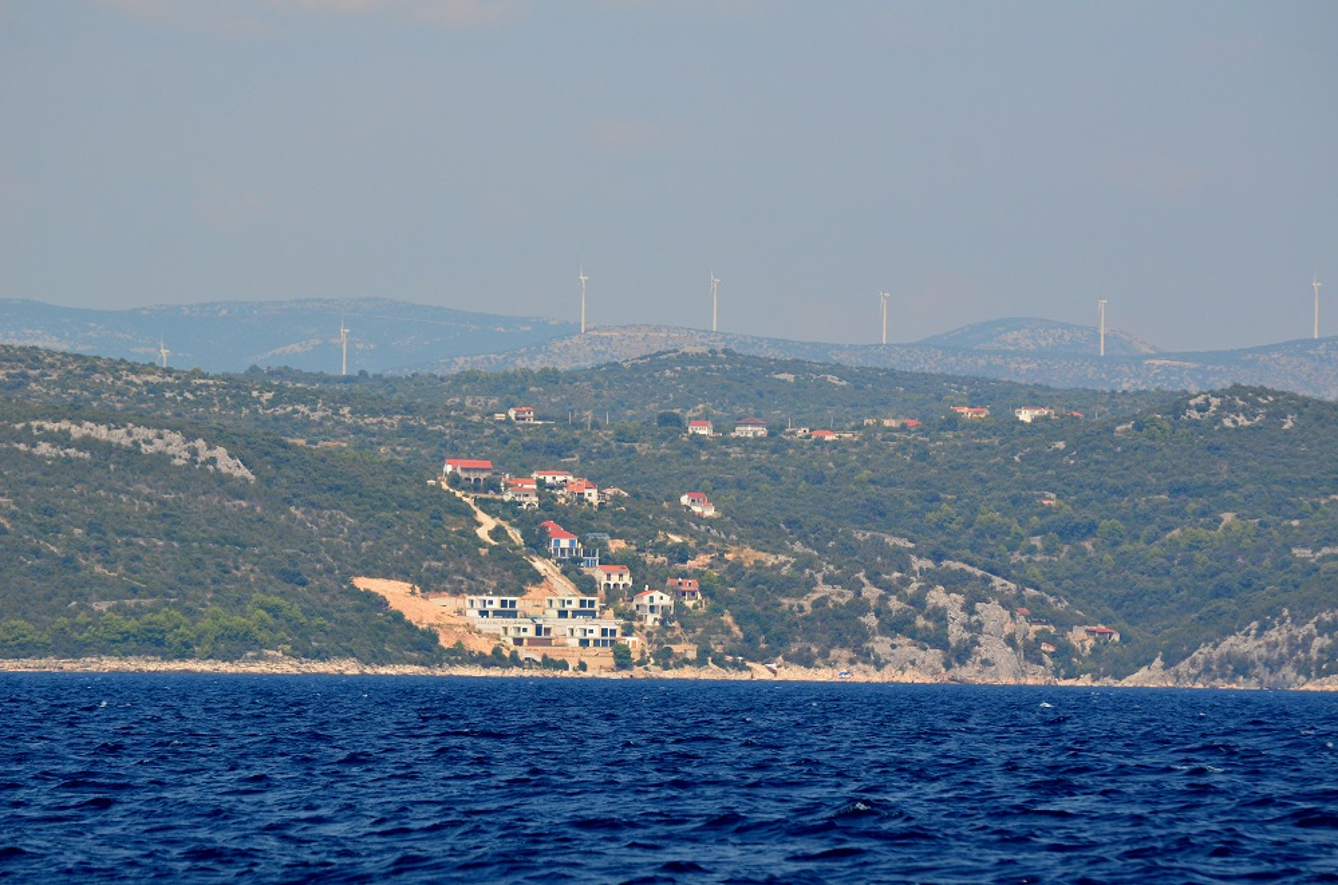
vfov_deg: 5.9
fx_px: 8621
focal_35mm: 232
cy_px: 442
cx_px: 669
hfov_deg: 8.9
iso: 400
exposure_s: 1/2000
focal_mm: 155
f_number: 5.6
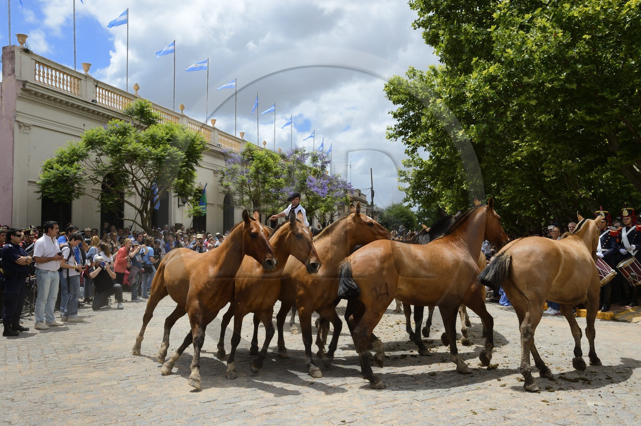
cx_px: 320
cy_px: 213
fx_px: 569
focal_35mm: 32
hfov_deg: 58.8
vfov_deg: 41.0
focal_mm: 32
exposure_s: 1/500
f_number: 13
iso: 400
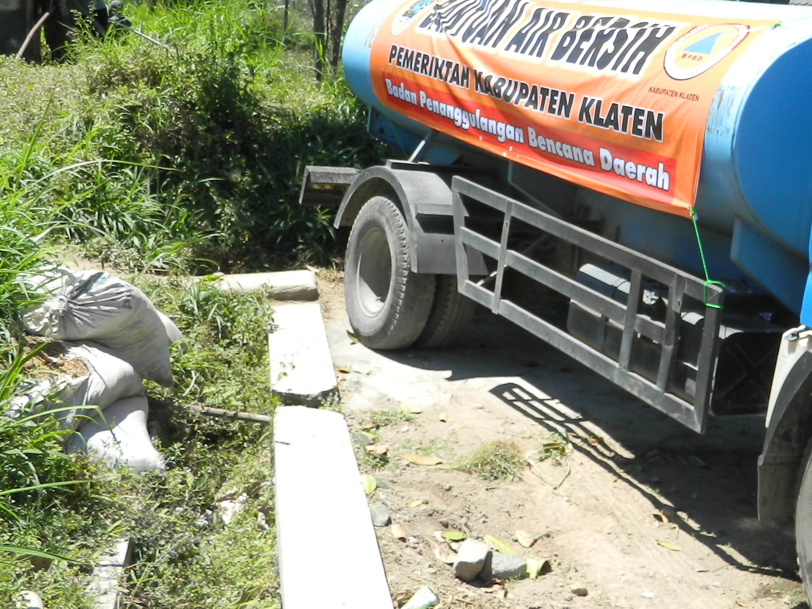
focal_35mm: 51
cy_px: 89
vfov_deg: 27.7
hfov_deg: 36.1
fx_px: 1196
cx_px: 661
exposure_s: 1/500
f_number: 3.1
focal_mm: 4.5
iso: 80
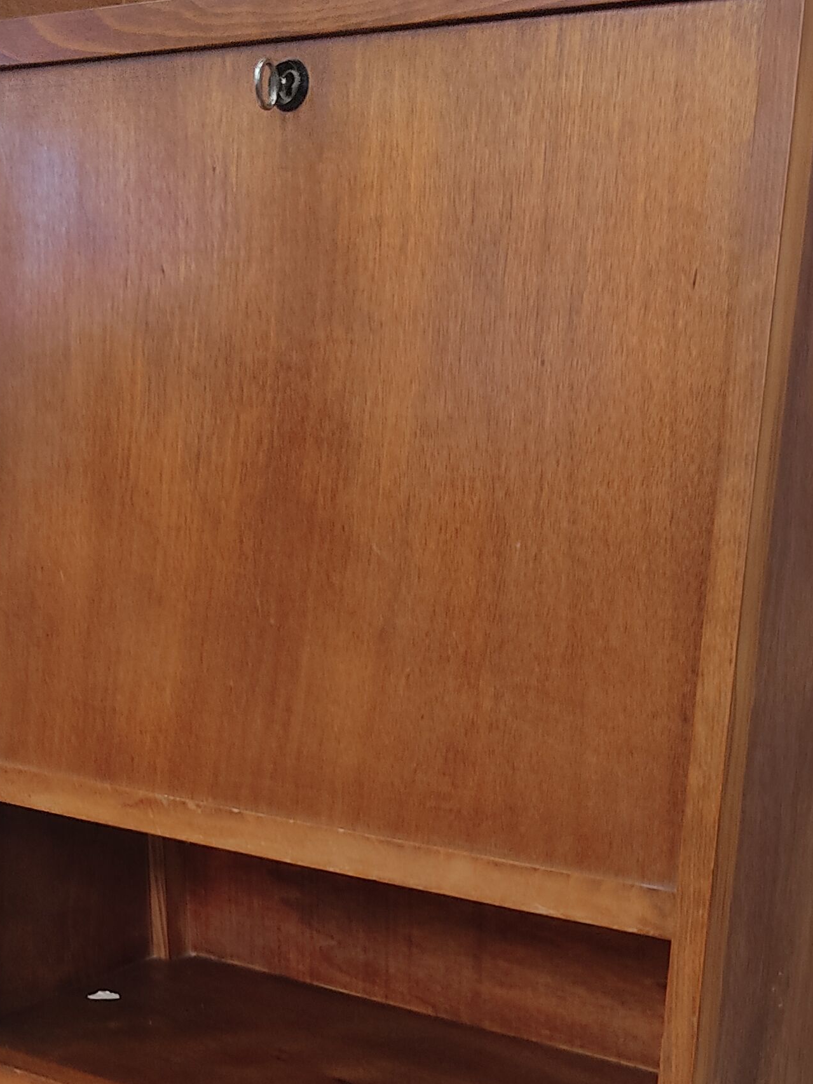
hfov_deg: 24.0
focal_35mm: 61
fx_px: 1910
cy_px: 916
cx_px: 365
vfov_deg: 30.6
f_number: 1.79
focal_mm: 4.74
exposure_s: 1/33
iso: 211
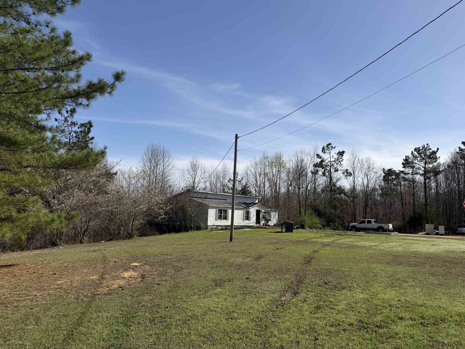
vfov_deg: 56.8
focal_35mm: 24
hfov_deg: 71.6
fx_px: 322
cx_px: 232
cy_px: 174
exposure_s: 1/6711
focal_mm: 6.76
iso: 80
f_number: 1.78
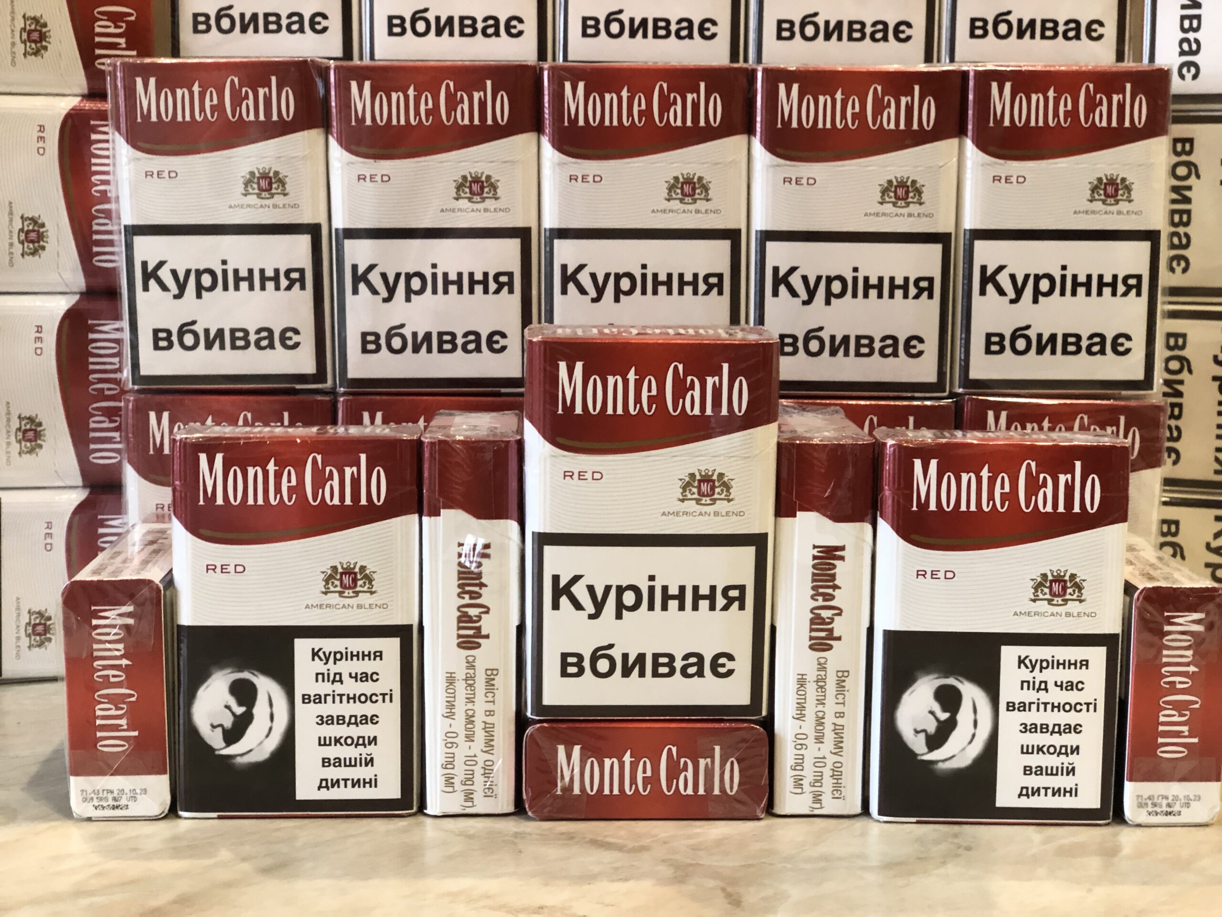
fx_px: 1836
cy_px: 458
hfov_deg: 36.8
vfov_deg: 28.0
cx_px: 611
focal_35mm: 52
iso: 125
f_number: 2.4
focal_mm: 6
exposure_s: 1/24
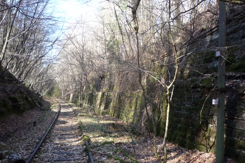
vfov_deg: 38.9
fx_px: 231
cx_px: 122
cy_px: 83
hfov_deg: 55.8
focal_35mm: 34
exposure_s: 1/125
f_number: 3.3
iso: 200
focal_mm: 5.2
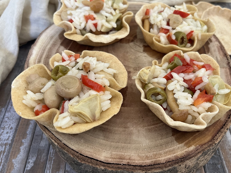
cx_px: 128
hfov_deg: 56.7
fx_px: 214
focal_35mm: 32
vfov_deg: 44.2
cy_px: 86
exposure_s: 1/87
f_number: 1.6
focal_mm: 5.1
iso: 125
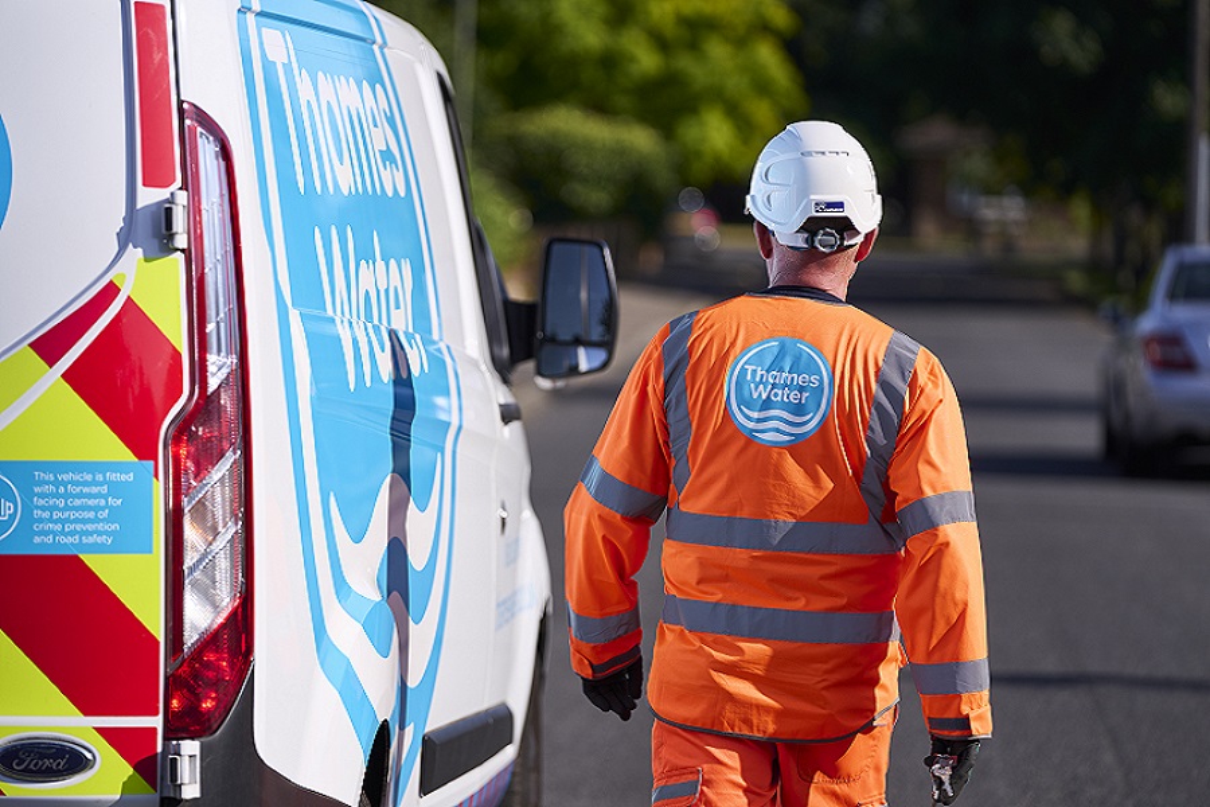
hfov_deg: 12.9
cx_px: 605
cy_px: 404
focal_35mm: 159
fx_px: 5344
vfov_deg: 8.6
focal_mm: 159
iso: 100
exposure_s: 1/1250
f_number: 3.5
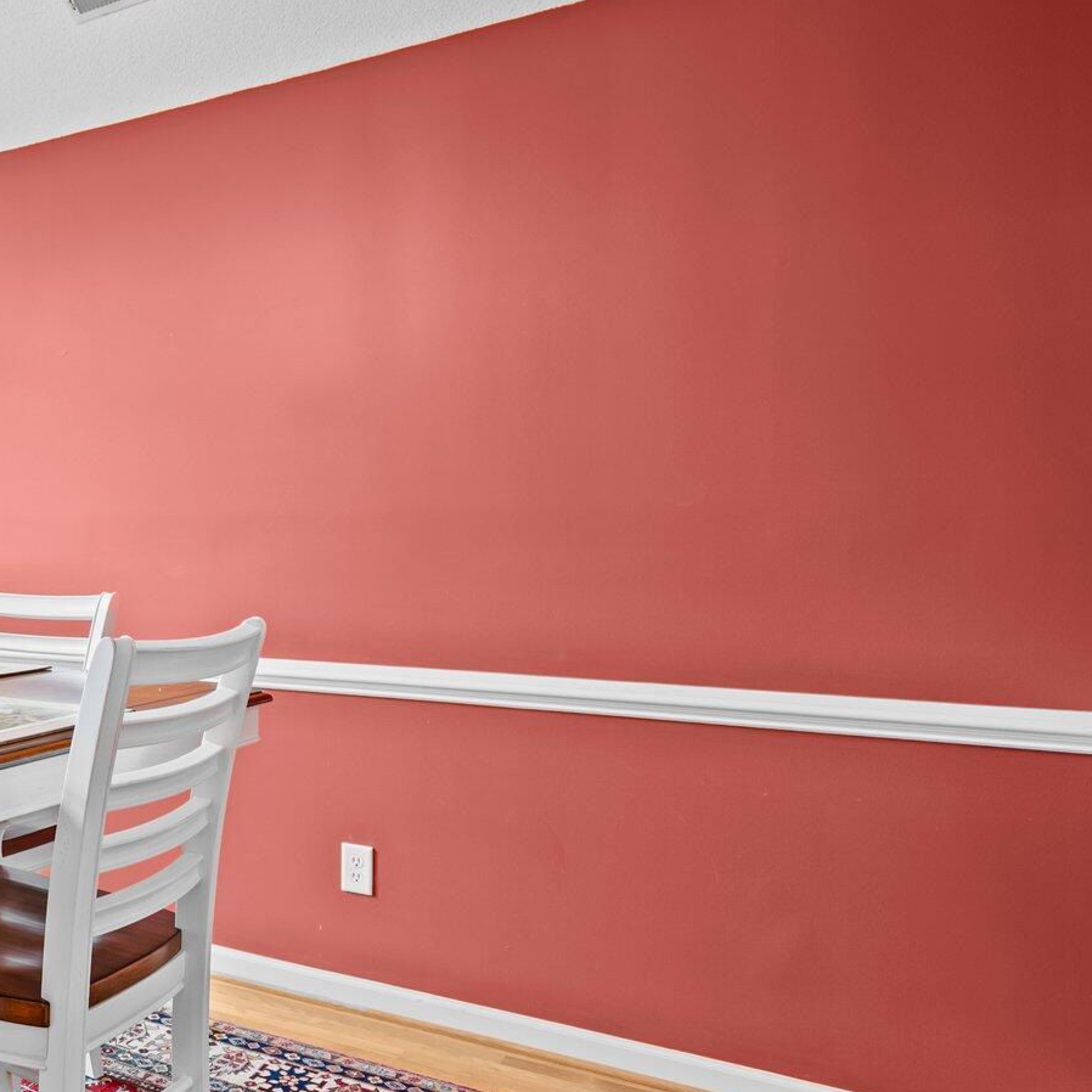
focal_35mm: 31
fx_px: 1106
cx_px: -56
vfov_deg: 52.5
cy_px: 545
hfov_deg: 43.2
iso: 400
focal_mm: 16
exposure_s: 1/8
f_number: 4
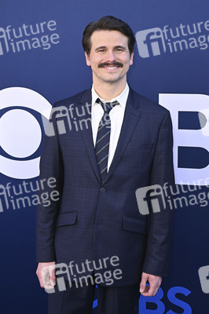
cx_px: 104
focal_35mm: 60
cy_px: 157
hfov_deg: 22.6
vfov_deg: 33.4
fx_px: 523
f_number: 5.6
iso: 320
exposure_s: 1/200
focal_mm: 60
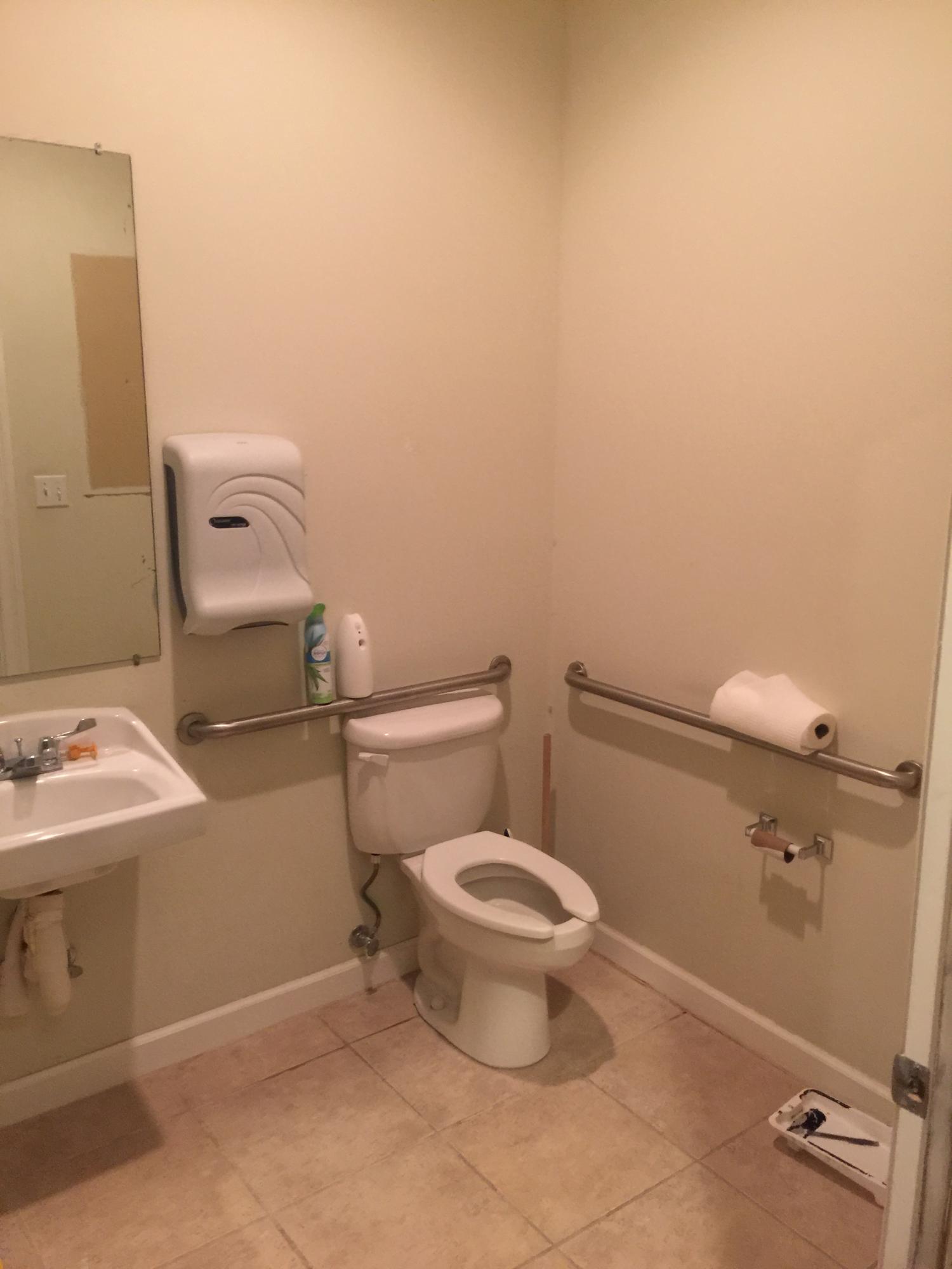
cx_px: 476
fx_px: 1063
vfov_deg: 61.7
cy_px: 634
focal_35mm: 29
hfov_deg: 48.2
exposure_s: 1/10
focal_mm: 4.15
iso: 100
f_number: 2.2
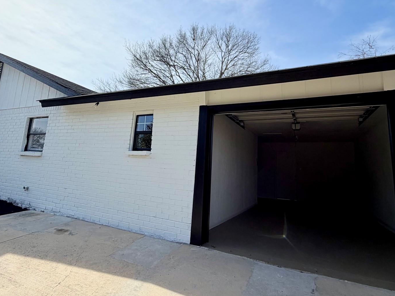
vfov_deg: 63.2
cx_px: 188
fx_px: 240
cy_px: 129
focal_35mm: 21
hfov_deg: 78.9
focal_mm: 2.22
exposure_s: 1/1431
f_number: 2.2
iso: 25
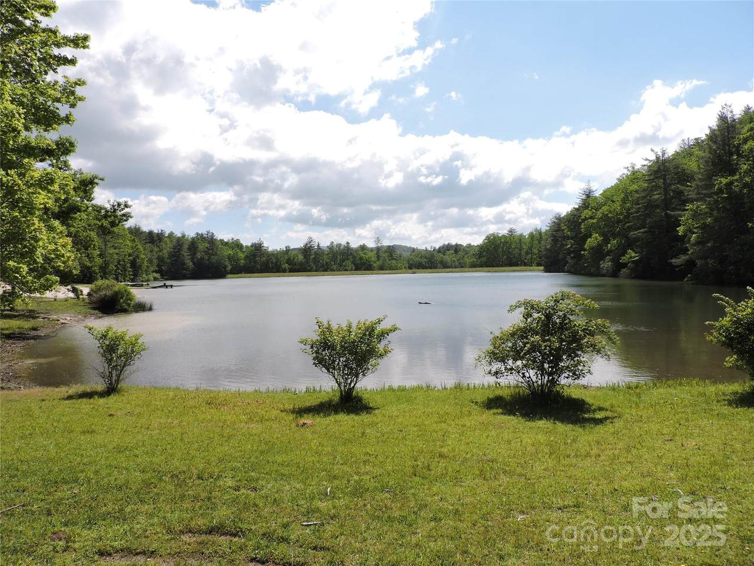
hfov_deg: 71.6
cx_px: 377
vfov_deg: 56.8
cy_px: 283
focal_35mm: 24
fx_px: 523
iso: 100
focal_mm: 4.3
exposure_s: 1/1250
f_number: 3.3
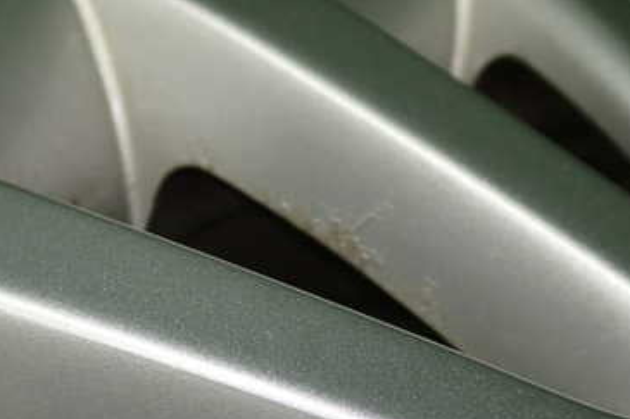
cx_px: 235
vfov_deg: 20.8
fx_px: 1137
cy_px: 303
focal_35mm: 65
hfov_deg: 30.8
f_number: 2.7
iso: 160
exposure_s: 1/80
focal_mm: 6.83
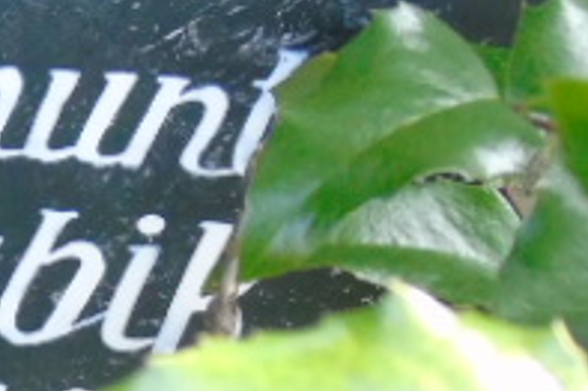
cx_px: 0
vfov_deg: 2.9
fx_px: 7833
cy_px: 307
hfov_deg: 4.3
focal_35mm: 480
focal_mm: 25
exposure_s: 1/60
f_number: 4.7
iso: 800
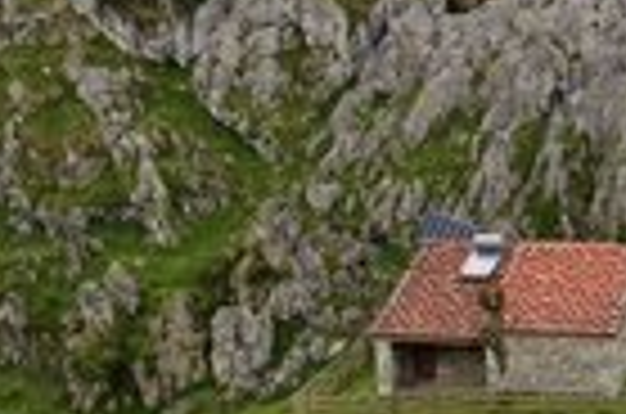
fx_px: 4181
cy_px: -99
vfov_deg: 5.6
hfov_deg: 8.2
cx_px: -509
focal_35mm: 241
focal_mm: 28
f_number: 5.6
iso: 400
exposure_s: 1/1250
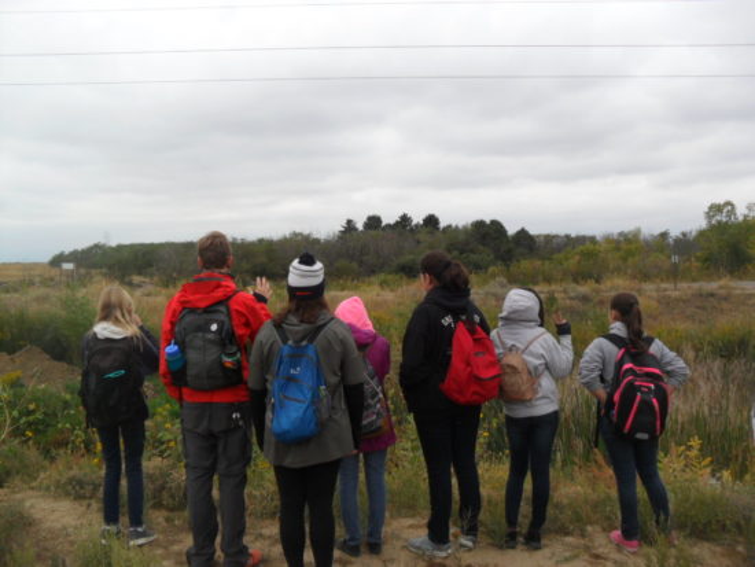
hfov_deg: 52.6
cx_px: 378
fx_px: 764
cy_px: 284
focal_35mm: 35
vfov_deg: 40.7
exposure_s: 1/750
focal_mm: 6.3
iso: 80
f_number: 3
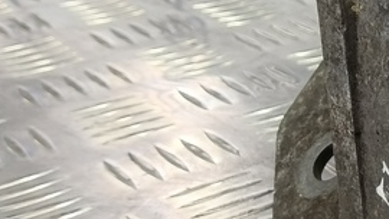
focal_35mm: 95
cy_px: 92
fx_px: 980
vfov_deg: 12.7
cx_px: 620
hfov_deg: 19.1
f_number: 1.6
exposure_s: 1/50
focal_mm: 4.11
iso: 124
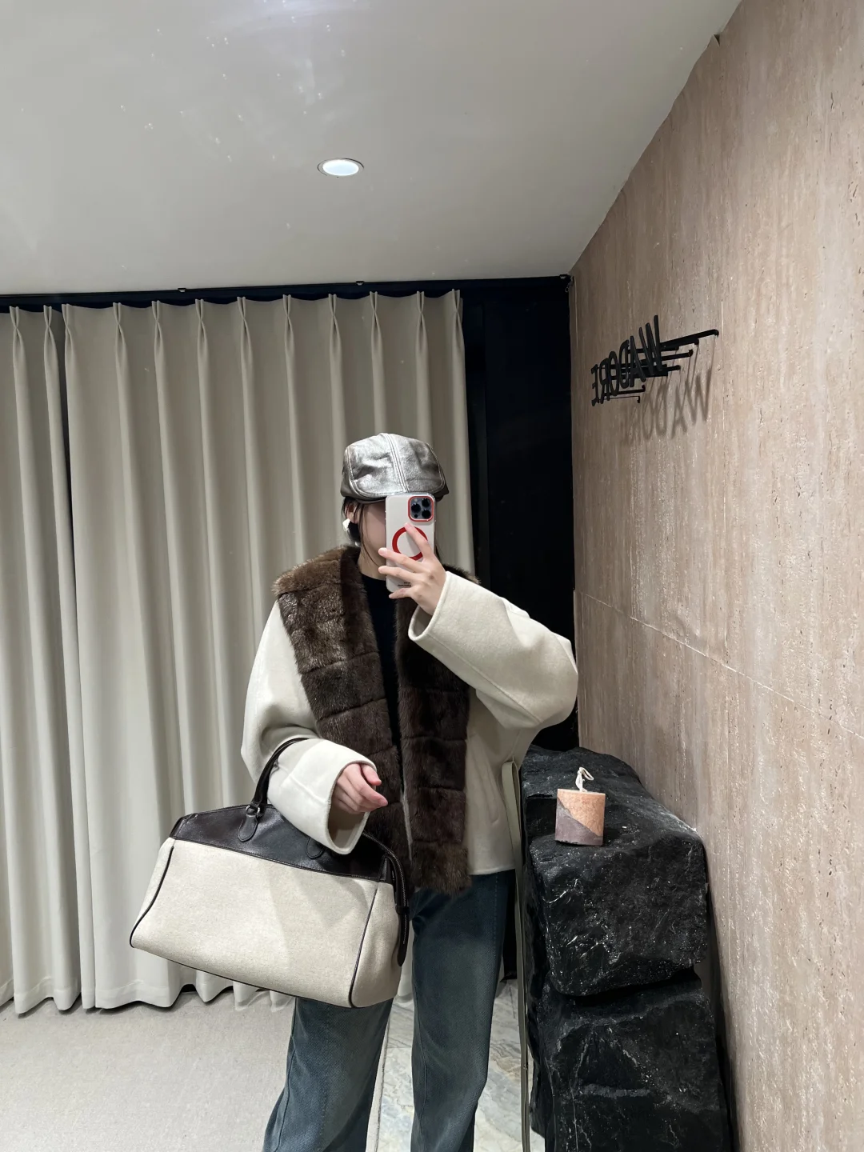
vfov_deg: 67.3
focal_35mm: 26
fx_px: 865
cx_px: 432
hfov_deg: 53.1
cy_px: 576
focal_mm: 5.7
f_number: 1.5
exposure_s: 1/100
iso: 125
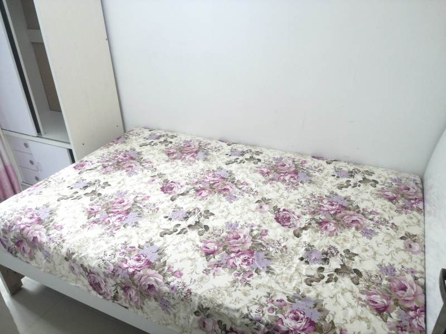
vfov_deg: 51.4
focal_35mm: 27
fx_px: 348
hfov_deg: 65.3
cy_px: 167
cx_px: 223
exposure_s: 1/33.3
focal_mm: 3.96
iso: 320
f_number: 1.8
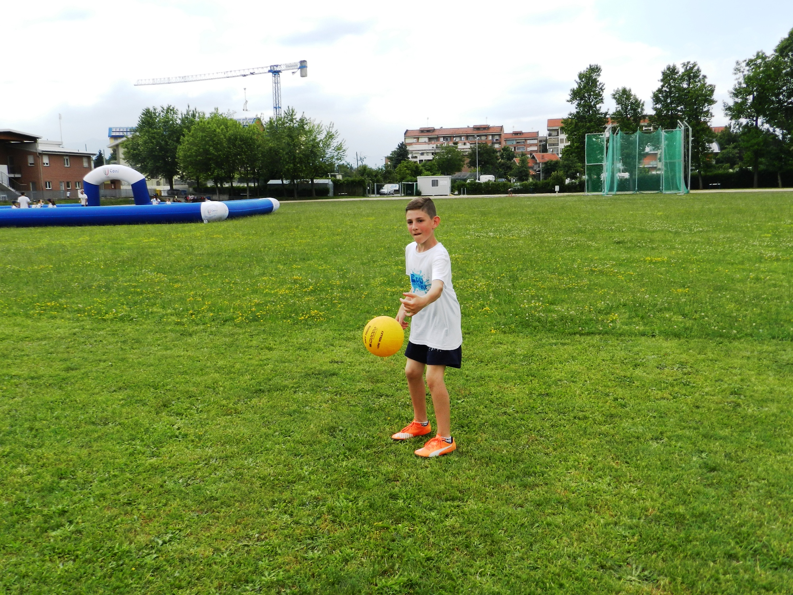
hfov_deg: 56.8
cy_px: 298
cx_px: 396
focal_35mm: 32
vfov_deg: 44.2
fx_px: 733
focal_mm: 5.6
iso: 160
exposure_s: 1/1000
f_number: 3.7
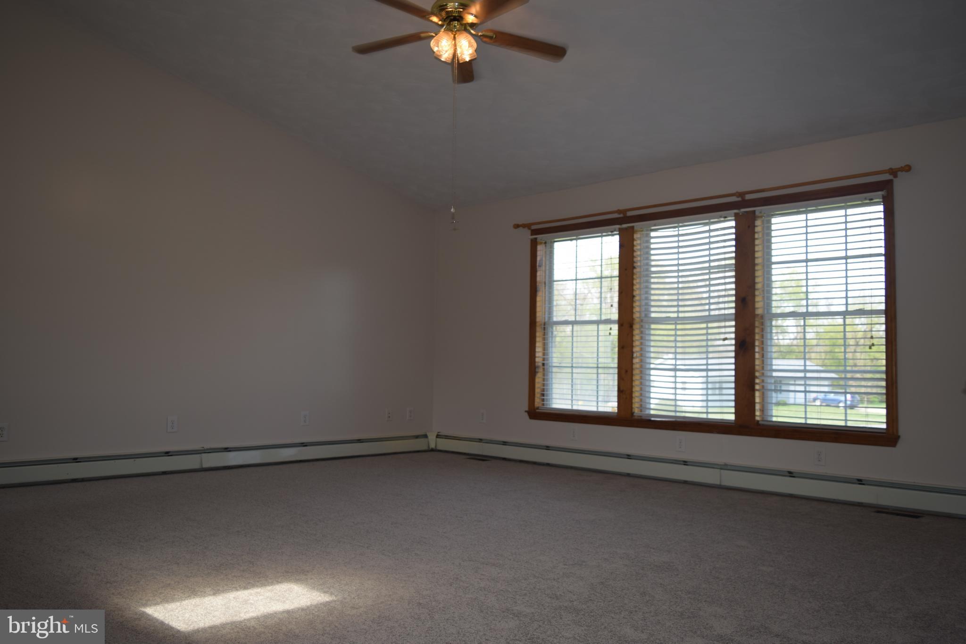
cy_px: 322
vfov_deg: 43.6
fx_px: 805
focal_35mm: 30
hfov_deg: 61.9
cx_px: 483
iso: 100
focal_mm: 20
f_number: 3.8
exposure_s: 1/80
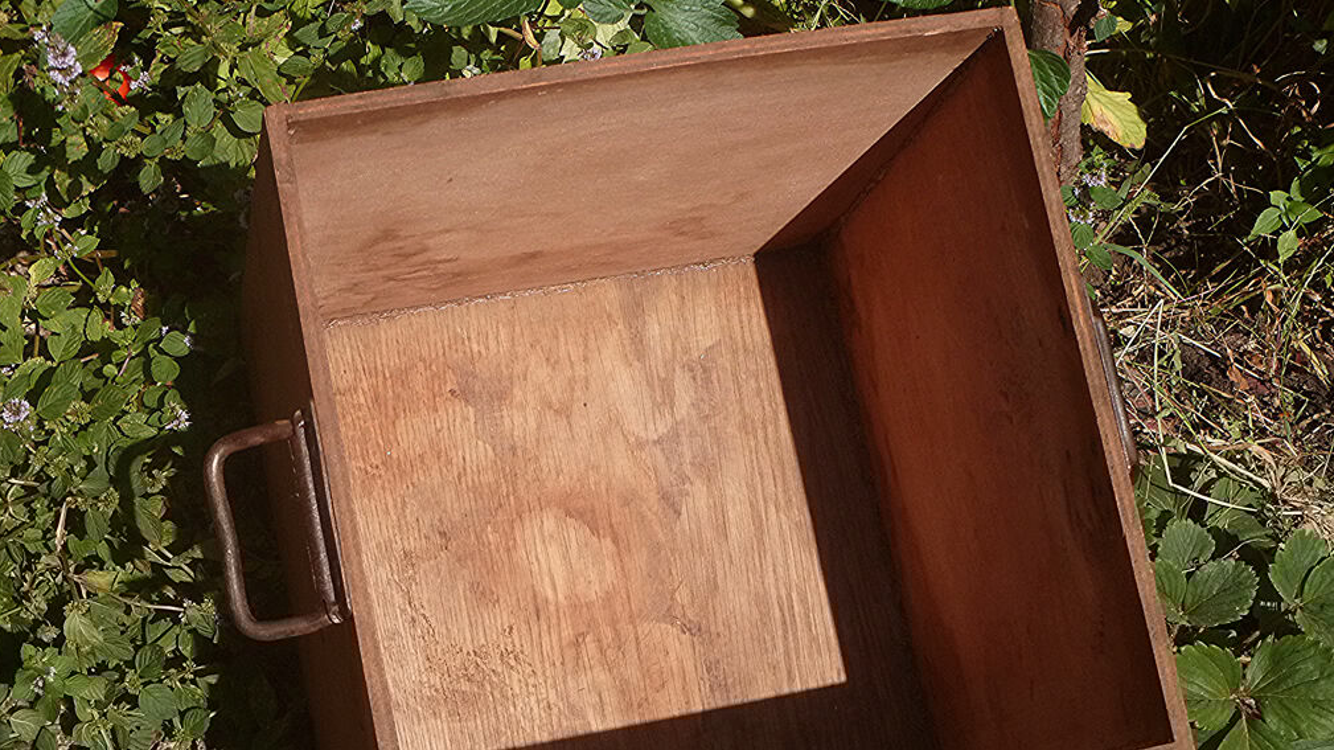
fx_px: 2582
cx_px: 669
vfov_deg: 16.5
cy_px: 455
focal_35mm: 73
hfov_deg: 29.0
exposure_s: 1/1300
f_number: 4.2
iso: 200
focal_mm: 11.7
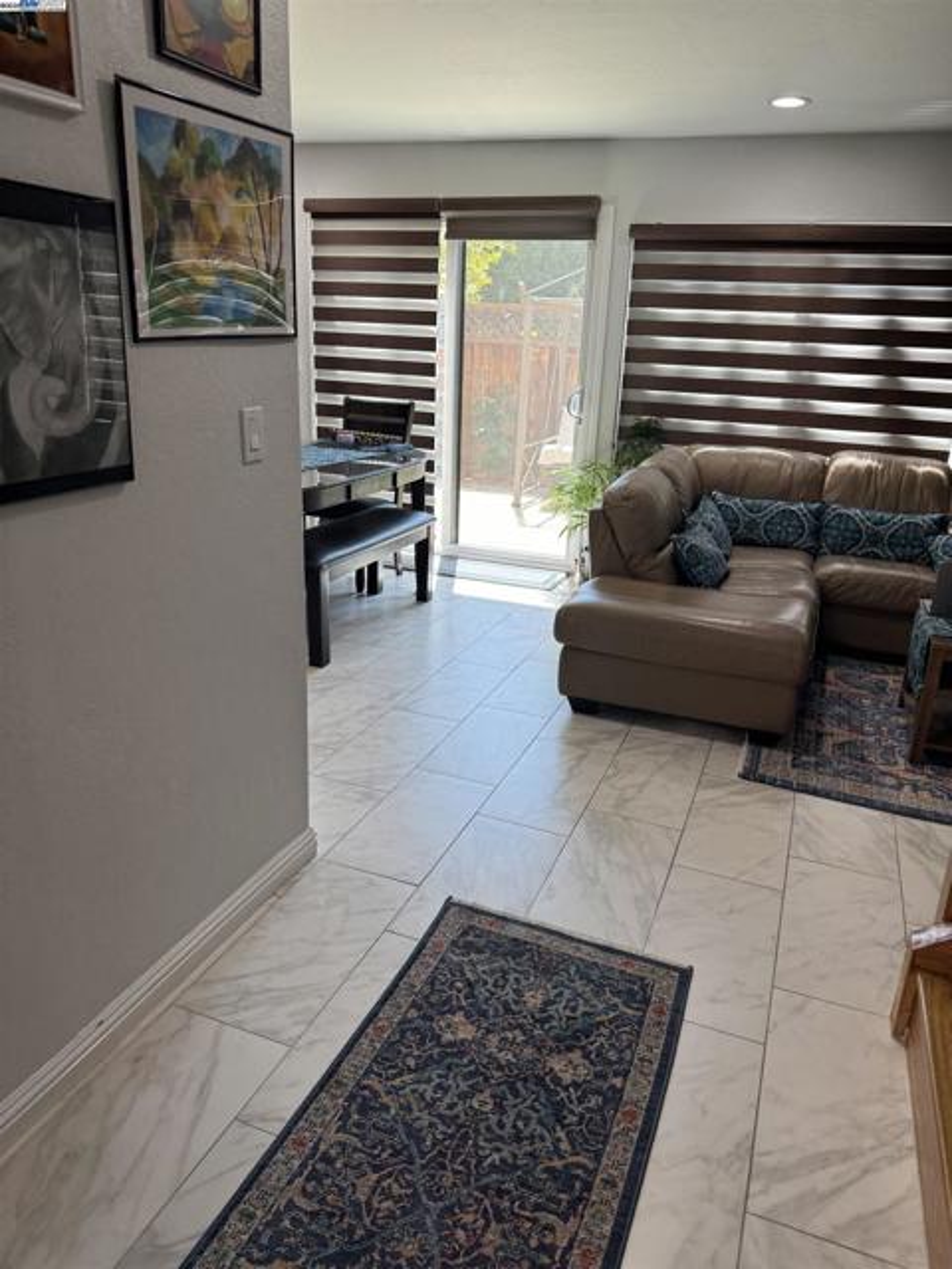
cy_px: 634
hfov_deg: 56.8
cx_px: 476
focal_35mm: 24
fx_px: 880
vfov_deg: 71.6
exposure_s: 1/120
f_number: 1.78
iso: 80
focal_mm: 6.76
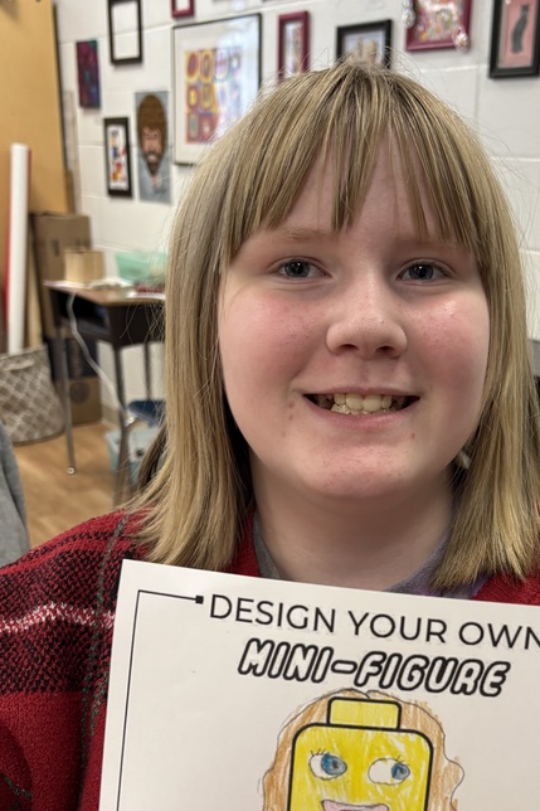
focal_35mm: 43
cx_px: 397
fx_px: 968
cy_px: 508
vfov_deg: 45.1
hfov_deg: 30.7
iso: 250
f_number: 1.6
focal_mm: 5.96
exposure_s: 1/60
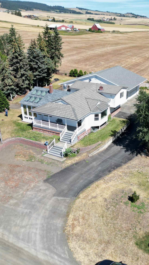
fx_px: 246
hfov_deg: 33.4
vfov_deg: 56.6
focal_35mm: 35
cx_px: 102
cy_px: 132
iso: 100
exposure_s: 1/2500
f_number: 1.7
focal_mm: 6.72
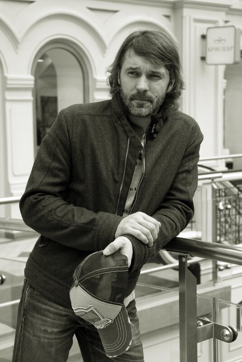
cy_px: 181
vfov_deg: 28.8
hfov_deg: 19.5
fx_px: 705
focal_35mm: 70
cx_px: 121
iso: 400
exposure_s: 1/125
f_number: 8
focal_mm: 70
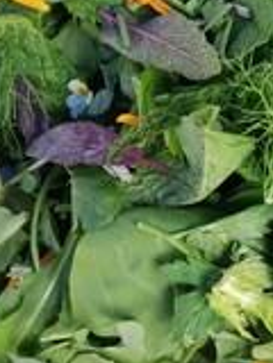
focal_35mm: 64
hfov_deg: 21.9
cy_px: 178
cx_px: 286
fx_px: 673
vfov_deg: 30.3
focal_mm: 3.62
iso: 80
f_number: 1.8
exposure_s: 1/100
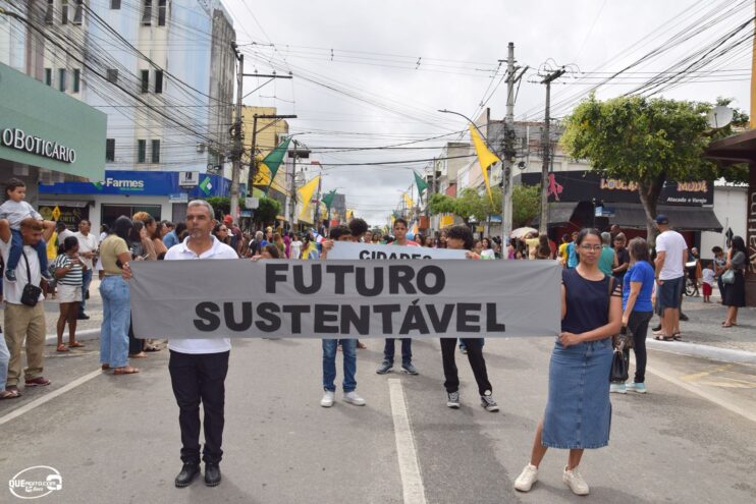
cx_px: 378
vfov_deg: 47.9
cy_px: 252
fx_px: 567
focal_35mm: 27
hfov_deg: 67.4
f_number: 10
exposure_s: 1/200
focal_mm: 18
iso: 100
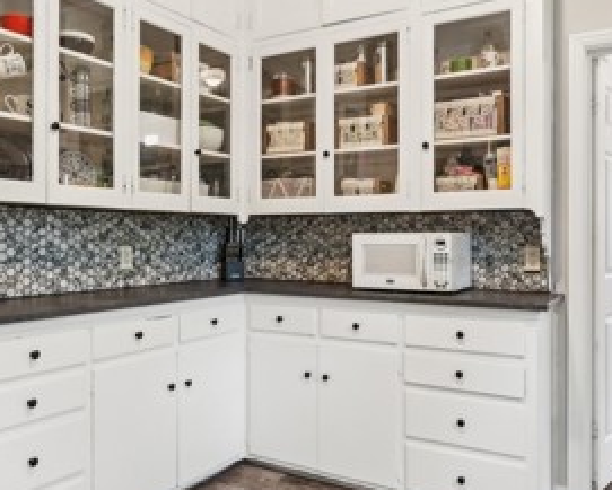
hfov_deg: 57.1
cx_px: 316
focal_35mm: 31
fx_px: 562
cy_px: 201
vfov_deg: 46.9
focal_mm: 14
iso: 400
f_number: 7.1
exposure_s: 1/6
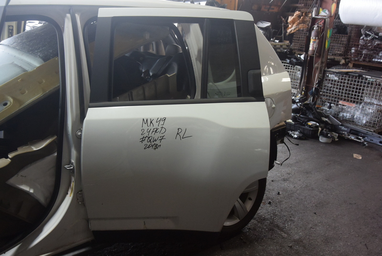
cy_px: 128
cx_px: 191
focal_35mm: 33
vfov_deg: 40.0
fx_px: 350
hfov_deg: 57.2
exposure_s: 1/125
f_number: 3.8
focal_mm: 12.5
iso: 720
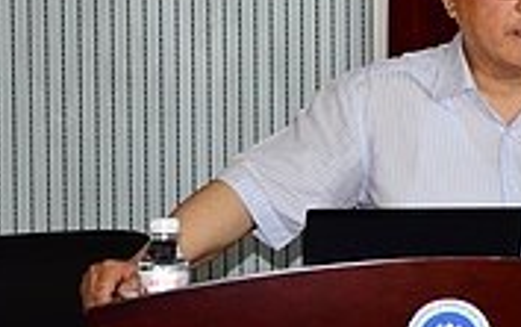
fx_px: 2061
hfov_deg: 13.4
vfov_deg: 9.1
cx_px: 818
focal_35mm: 145
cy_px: 215
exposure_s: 1/60
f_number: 5
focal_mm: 28
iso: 1600
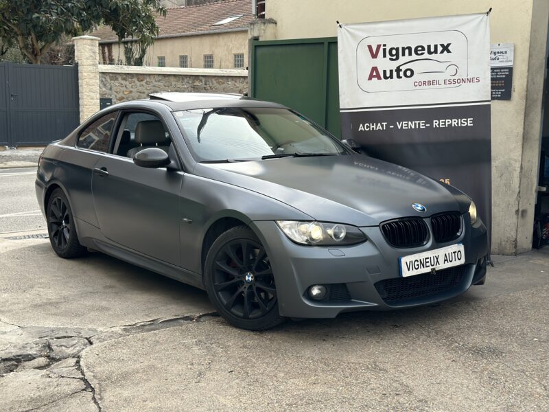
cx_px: 274
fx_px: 761
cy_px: 206
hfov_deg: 39.7
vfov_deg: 30.3
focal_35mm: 48
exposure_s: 1/1258
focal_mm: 6.86
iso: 64
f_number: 1.78
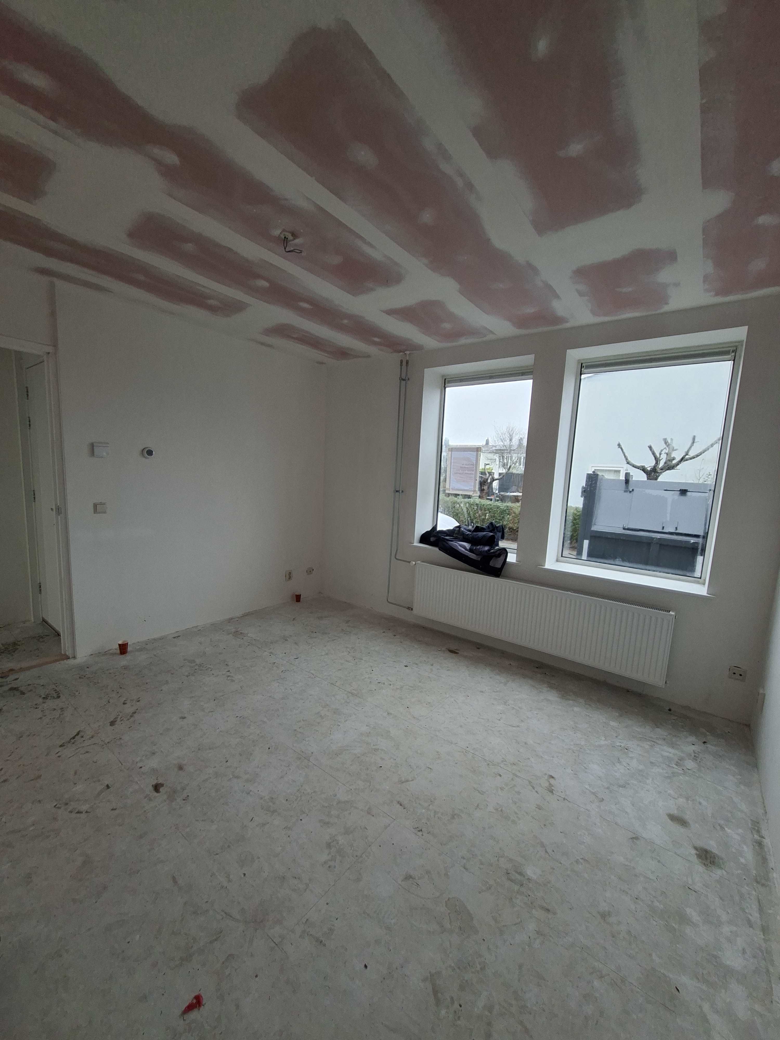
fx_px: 391
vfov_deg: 106.2
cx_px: 390
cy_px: 520
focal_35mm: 13
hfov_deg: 89.9
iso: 100
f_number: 2.2
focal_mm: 1.74
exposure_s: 1/50
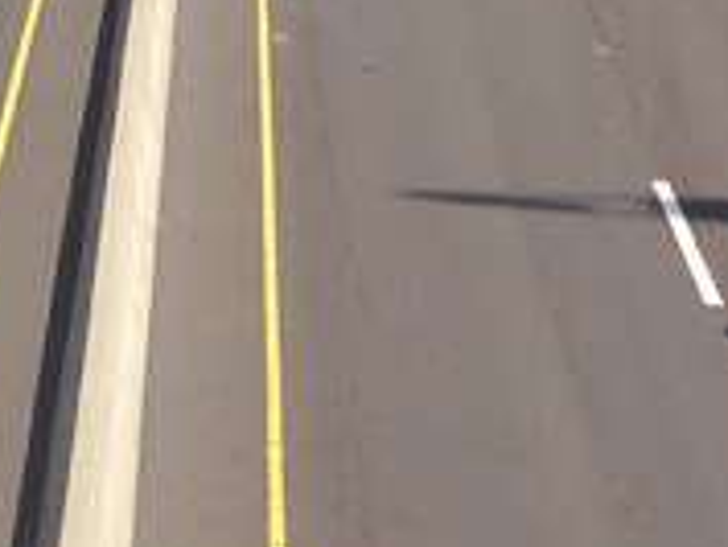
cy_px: -465
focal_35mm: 149
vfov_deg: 9.5
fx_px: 3136
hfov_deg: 13.2
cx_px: 197
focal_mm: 4.13
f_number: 2.4
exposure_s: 1/1642
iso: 50
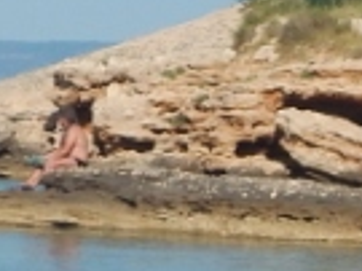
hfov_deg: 4.1
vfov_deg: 3.2
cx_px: -670
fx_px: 4848
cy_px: 153
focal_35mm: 464
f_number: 7.9
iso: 125
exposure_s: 1/400
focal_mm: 10.9
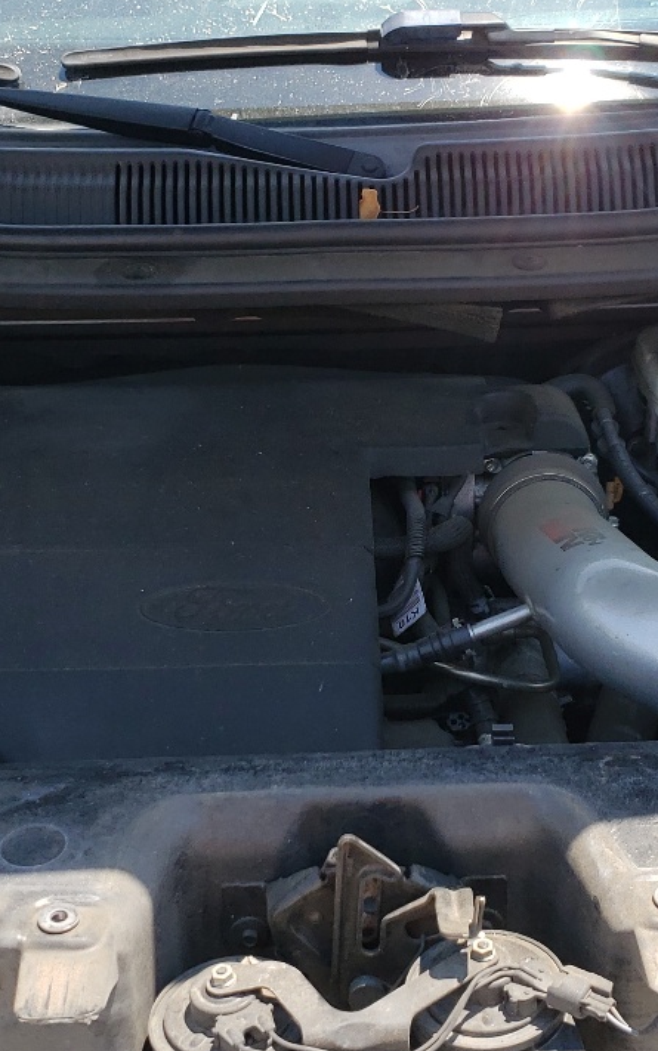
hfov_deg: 20.9
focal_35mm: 62
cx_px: 401
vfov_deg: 32.9
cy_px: 609
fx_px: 1777
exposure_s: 1/1111
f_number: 1.5
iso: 50
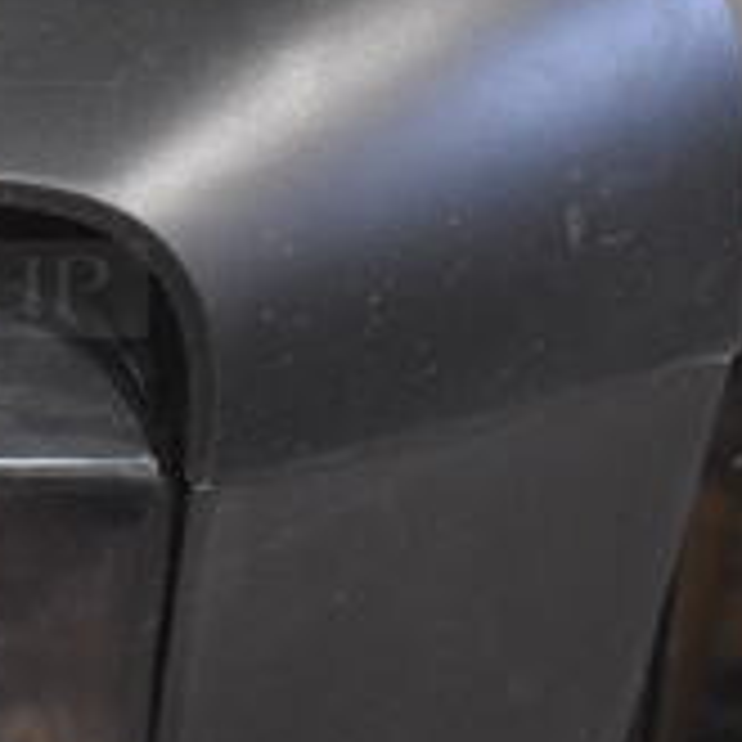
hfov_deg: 18.3
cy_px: 99
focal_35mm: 85
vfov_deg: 20.1
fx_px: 2061
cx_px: -351
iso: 2200
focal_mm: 18
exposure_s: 1/60
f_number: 4
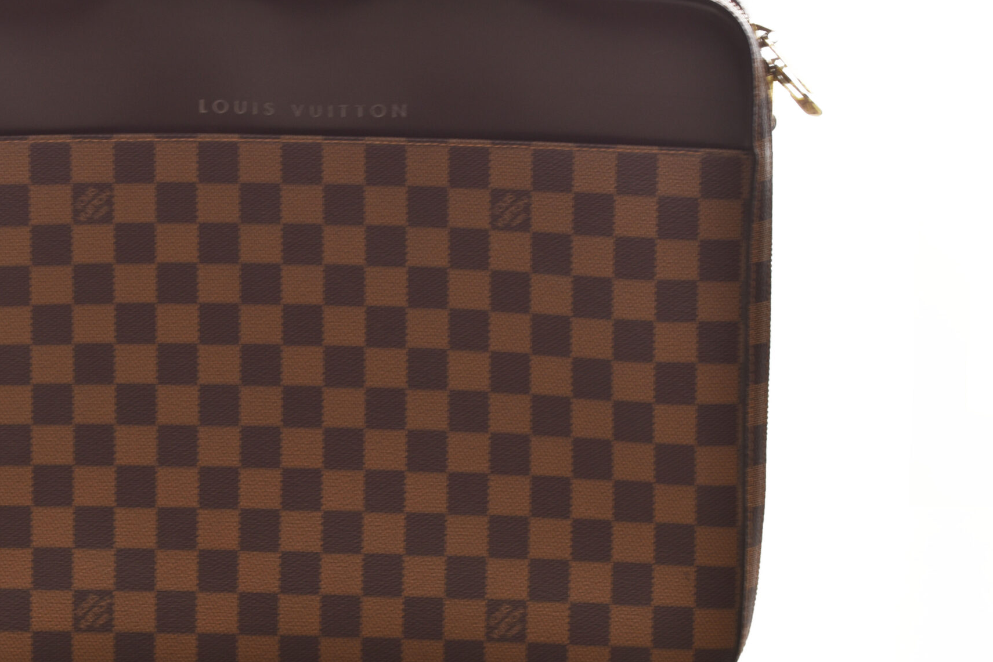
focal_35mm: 202
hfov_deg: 10.2
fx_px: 5572
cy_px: 276
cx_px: 320
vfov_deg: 6.8
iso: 100
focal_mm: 90
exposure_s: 1/13
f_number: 14
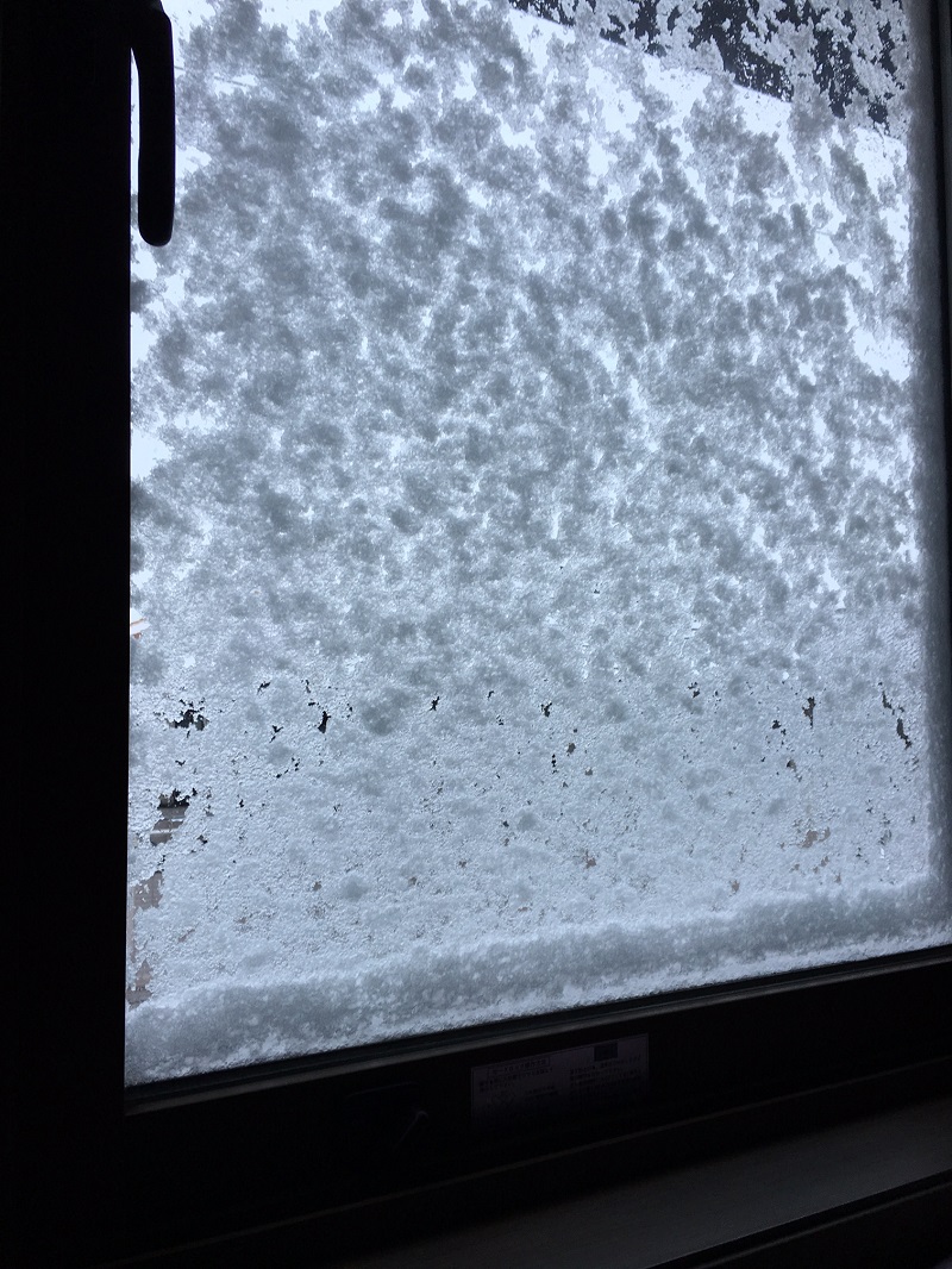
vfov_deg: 61.6
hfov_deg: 48.2
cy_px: 634
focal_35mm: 29
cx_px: 476
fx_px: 1063
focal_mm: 4.15
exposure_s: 1/60
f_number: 2.2
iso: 25
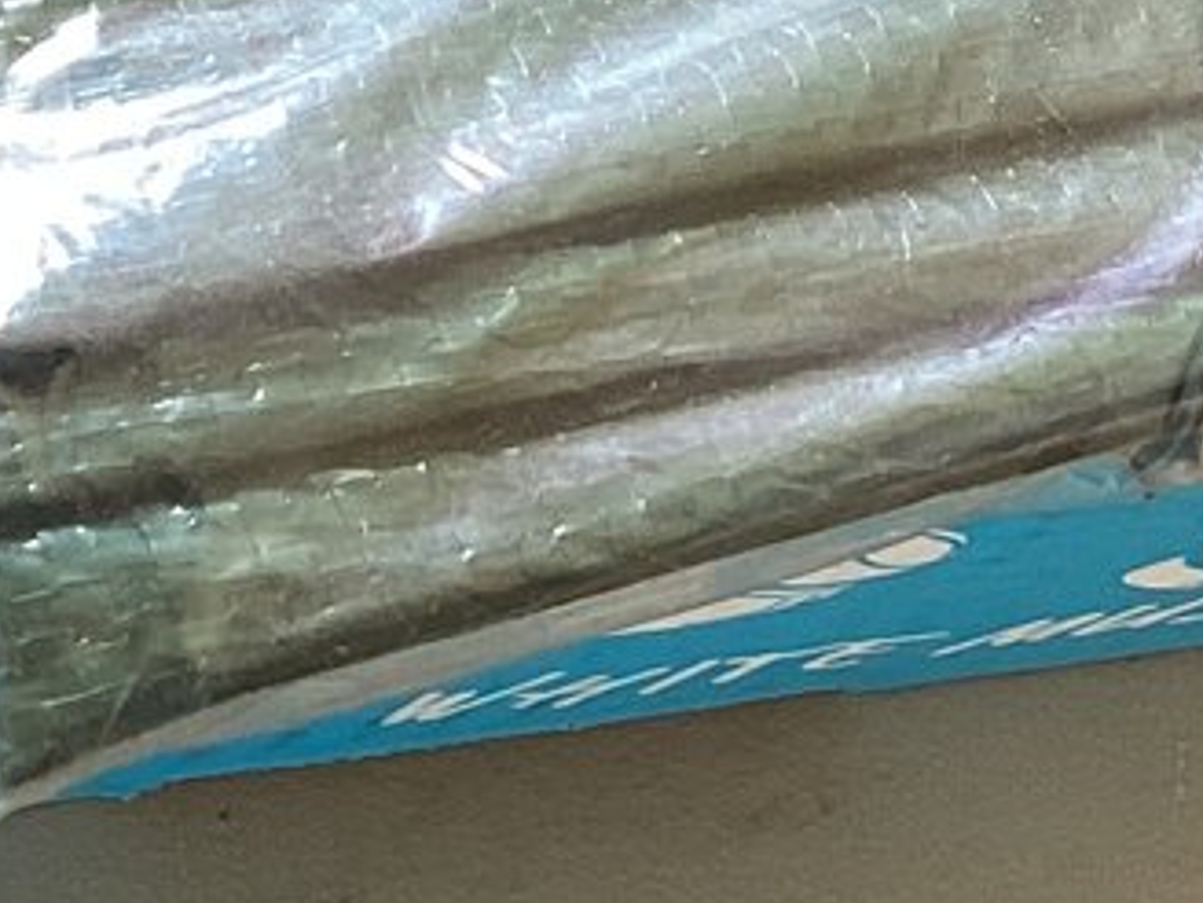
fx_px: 4970
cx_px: 1495
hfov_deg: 13.4
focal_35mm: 143
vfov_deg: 9.5
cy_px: -1026
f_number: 2.4
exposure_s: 1/60
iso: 50
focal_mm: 3.3
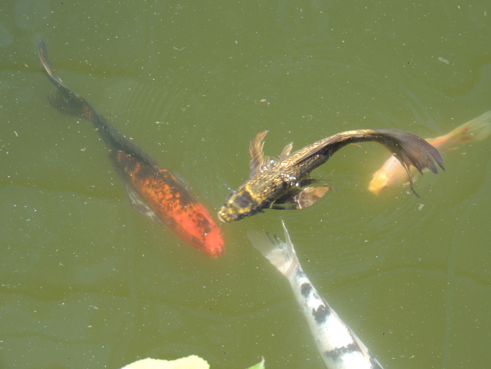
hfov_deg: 12.7
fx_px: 2199
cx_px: 246
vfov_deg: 9.6
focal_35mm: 155
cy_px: 184
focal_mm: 27.6
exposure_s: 1/160
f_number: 4.4
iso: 100
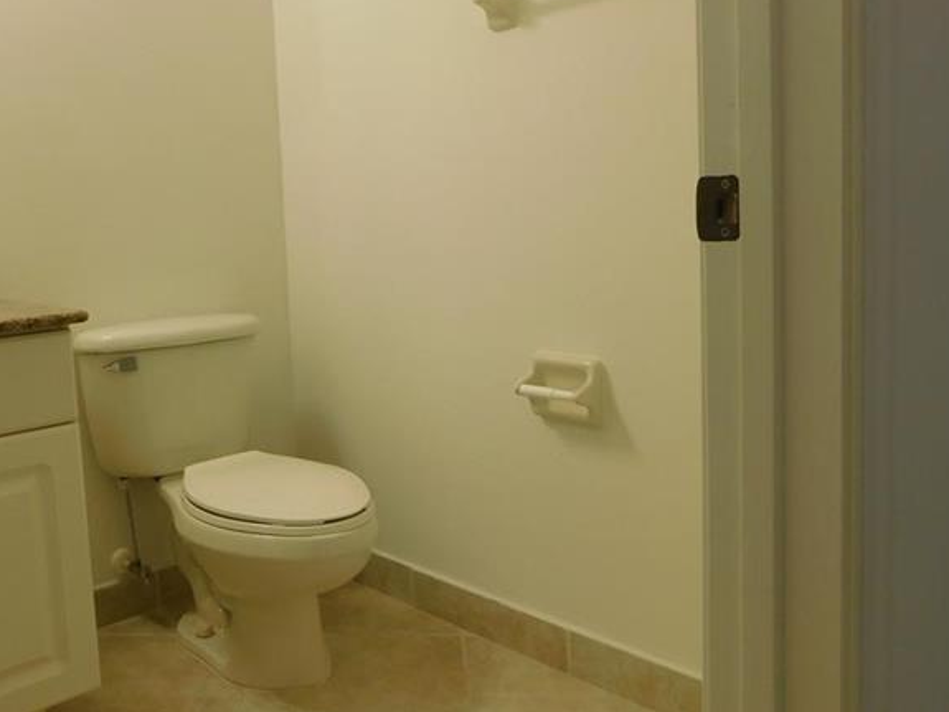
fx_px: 877
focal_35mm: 32
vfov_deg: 44.0
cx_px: 338
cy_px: 301
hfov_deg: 55.9
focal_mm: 4
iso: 125
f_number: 3
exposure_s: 1/40
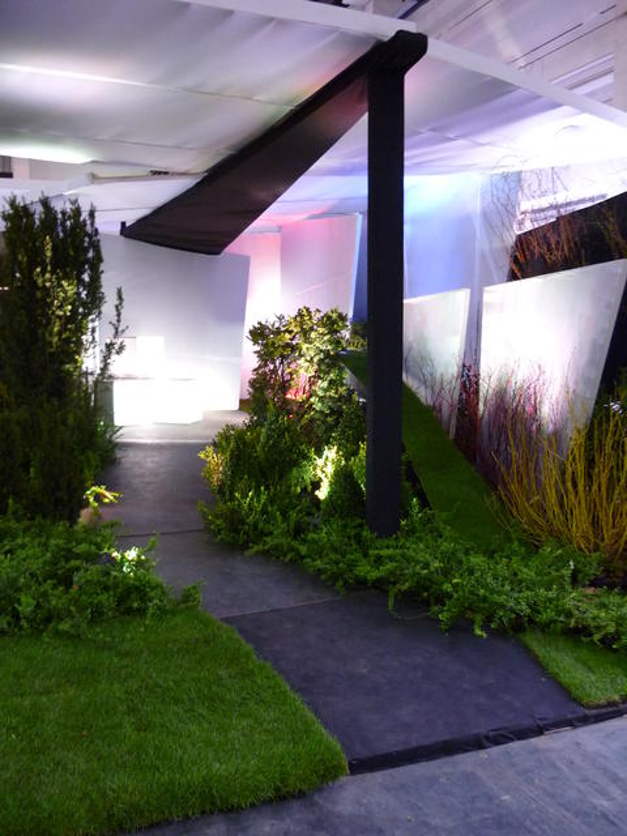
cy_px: 418
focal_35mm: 33
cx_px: 314
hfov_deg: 42.9
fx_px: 797
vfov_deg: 55.4
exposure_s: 1/13
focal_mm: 5.5
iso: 400
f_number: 2.8
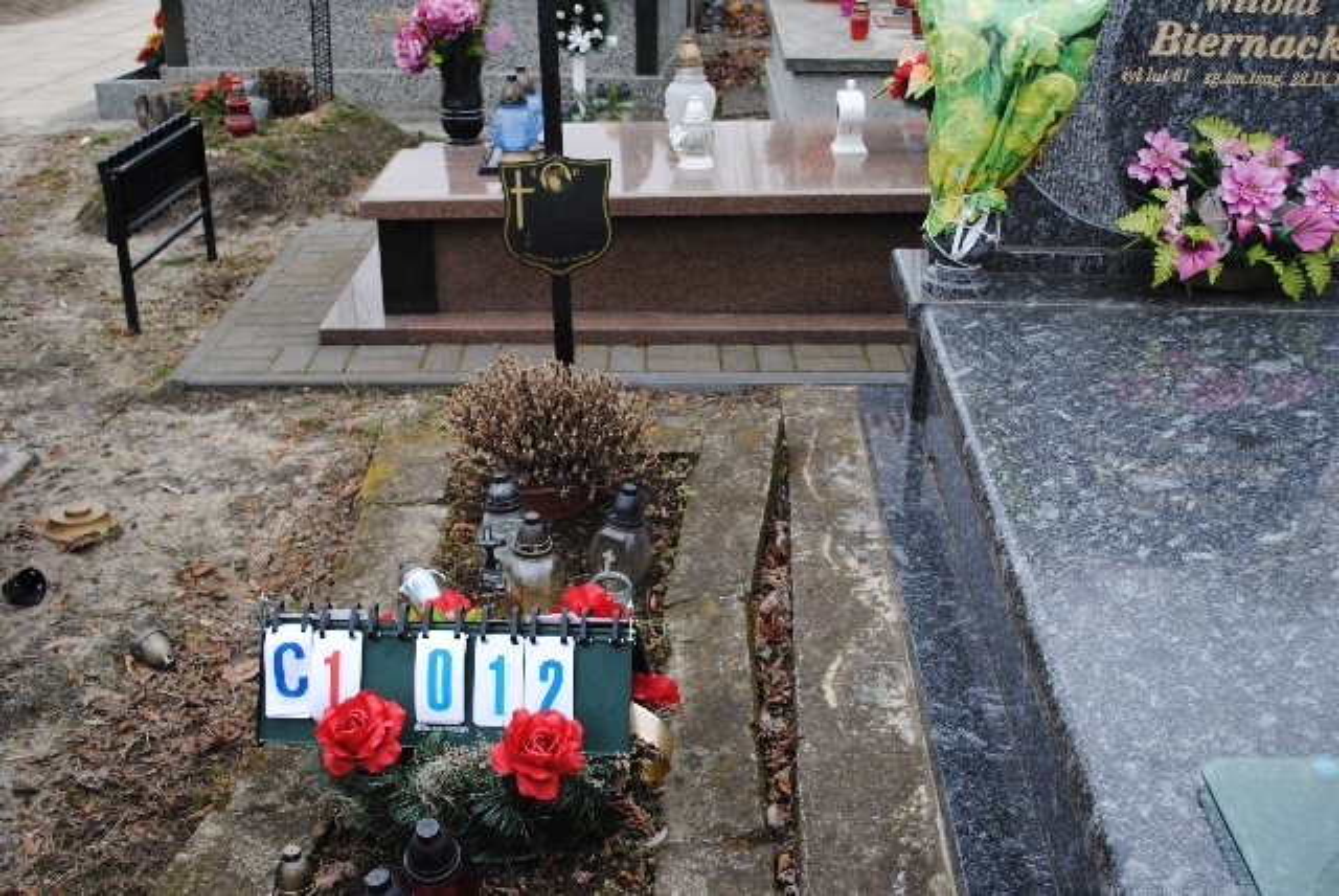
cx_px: 670
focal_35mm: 39
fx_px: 1452
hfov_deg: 49.5
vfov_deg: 34.3
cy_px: 448
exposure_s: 1/80
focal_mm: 26
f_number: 4.5
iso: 200
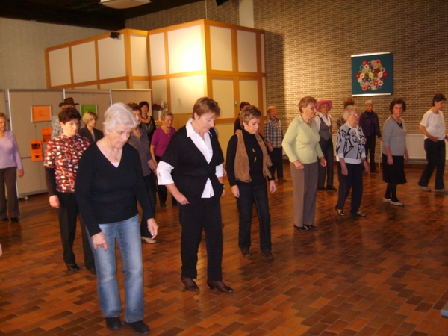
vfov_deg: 40.7
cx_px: 224
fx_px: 453
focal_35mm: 35
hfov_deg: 52.6
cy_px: 168
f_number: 2.8
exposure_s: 1/30
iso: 235
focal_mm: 7.4
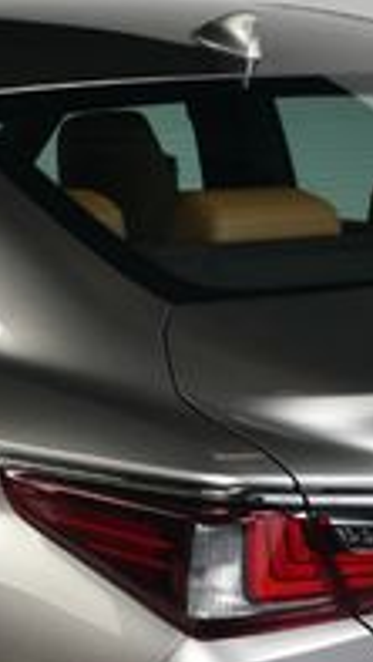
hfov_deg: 7.9
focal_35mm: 153
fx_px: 2687
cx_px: 121
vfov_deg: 13.9
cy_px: 568
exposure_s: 1/160
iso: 100
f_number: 11
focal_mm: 30
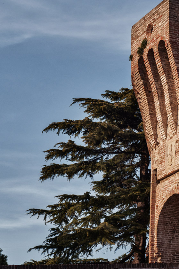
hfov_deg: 12.8
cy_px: 136
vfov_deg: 19.1
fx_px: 800
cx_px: 107
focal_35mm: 107
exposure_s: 1/400
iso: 200
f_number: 5.6
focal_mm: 50
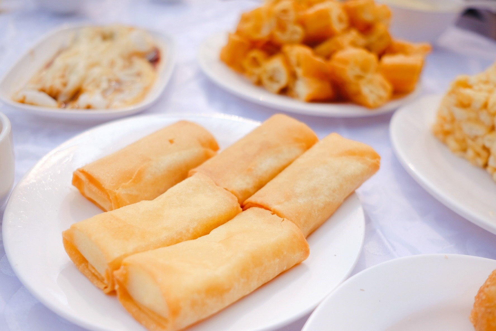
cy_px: 166
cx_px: 248
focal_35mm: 35
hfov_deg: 54.4
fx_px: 482
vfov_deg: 37.9
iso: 320
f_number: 2.8
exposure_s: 1/4000
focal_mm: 23
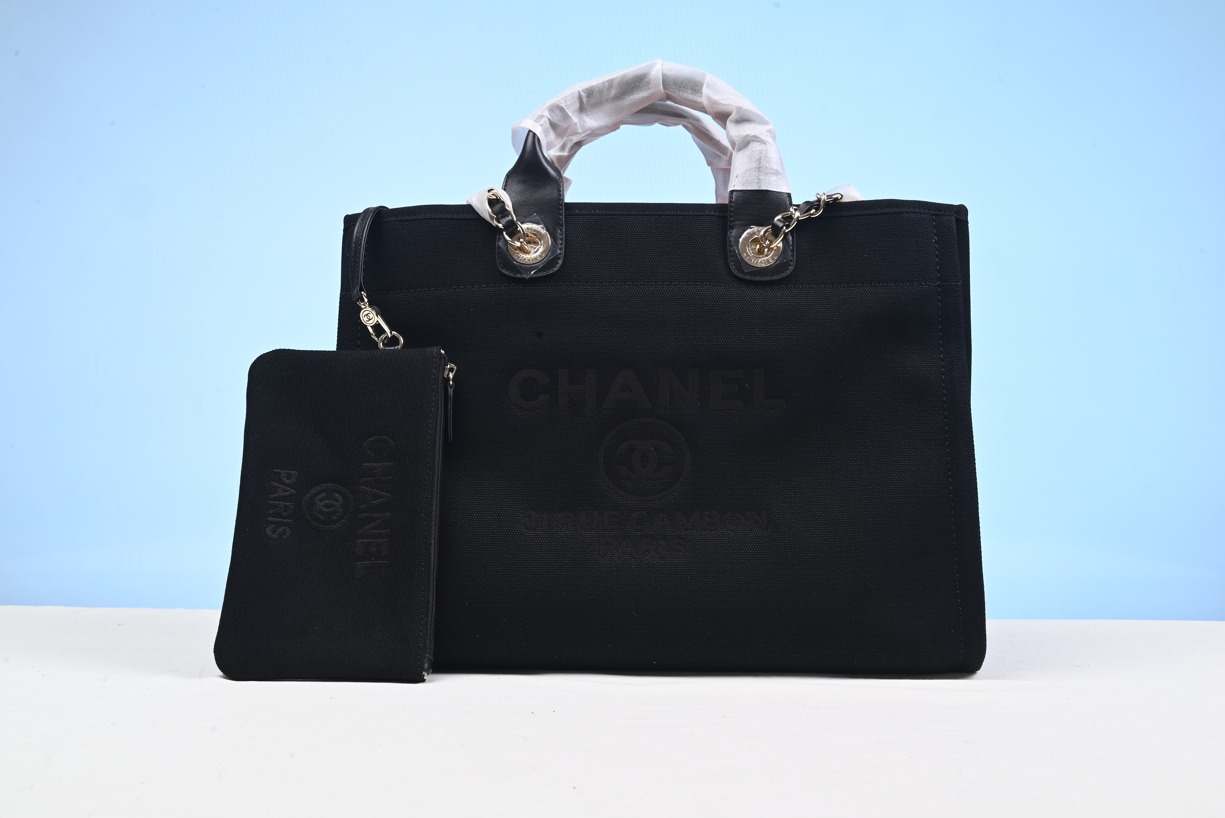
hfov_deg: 48.4
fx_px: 1362
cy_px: 409
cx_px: 612
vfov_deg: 33.4
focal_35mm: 40
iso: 100
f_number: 16
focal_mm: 40
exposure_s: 1/2
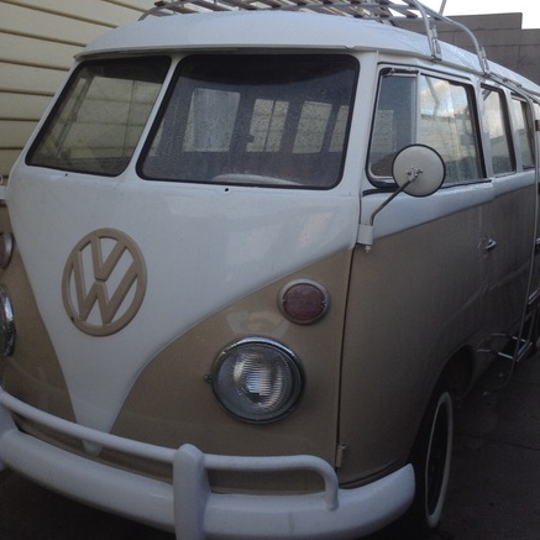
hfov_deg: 41.9
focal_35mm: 40
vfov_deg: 41.7
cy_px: 229
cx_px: 273
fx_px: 706
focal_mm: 3.3
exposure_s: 1/120
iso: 50
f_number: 2.4
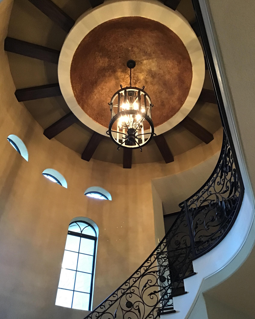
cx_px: 127
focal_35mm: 33
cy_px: 173
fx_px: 311
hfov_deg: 44.5
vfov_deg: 54.2
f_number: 2.4
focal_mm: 3.3
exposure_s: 1/19
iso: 200
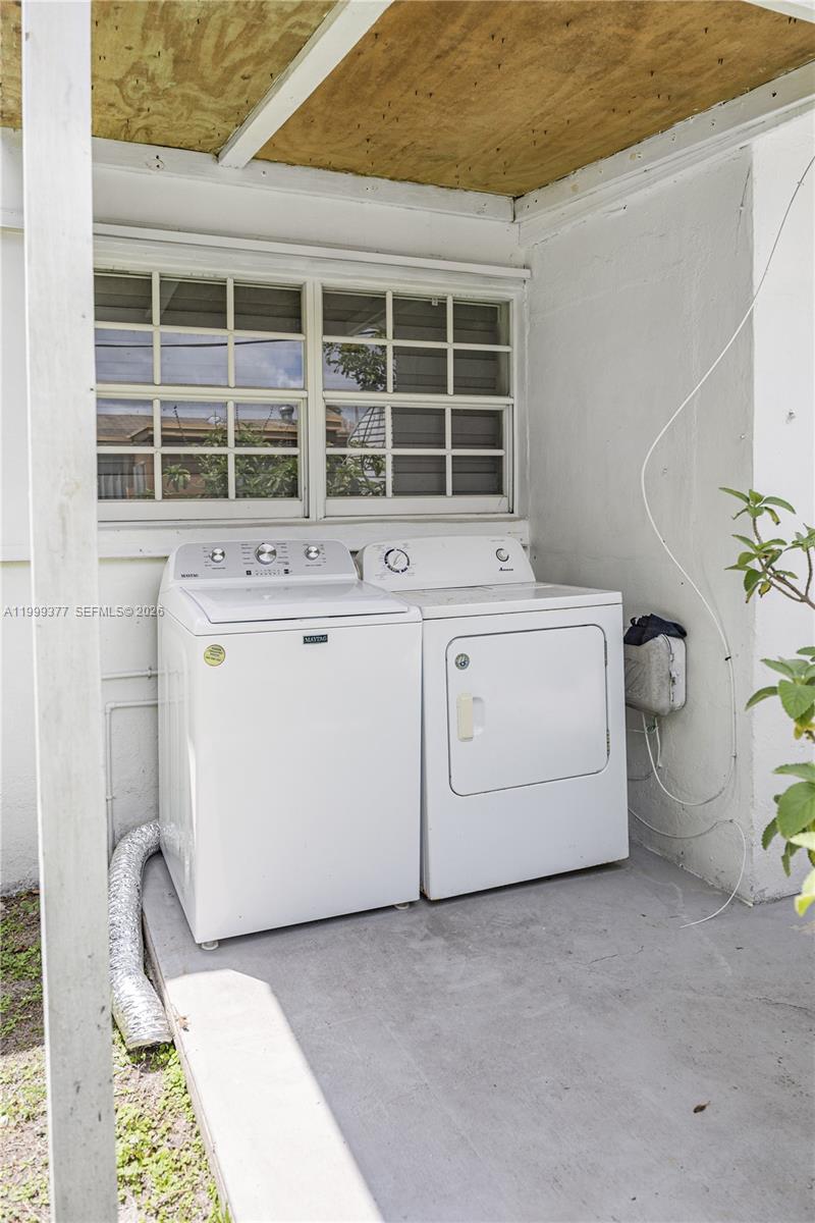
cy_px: 612
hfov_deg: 51.3
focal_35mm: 25
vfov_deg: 71.5
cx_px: 408
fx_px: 849
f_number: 4
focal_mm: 25
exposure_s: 1/60
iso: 125
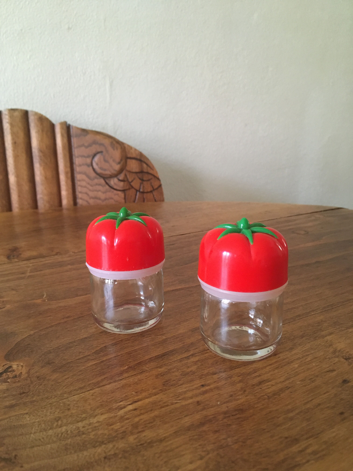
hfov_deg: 48.2
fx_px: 394
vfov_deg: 61.7
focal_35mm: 29
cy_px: 236
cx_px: 176
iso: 200
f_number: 2.2
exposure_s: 1/17
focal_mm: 4.15
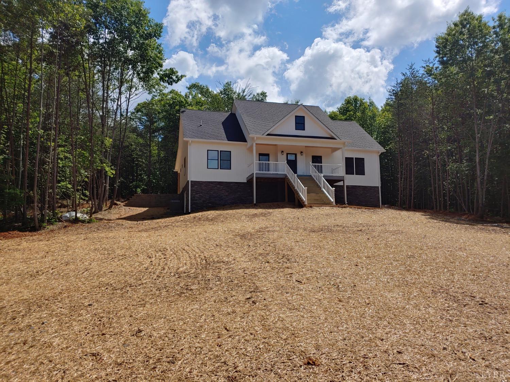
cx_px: 255
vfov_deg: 54.9
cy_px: 191
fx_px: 368
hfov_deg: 69.4
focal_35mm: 25
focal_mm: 4.23
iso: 50
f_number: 1.5
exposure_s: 1/4000
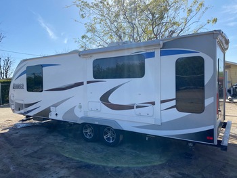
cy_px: 89
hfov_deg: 67.3
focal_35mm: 26
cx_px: 118
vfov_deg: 53.1
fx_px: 178
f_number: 1.8
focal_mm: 4.25
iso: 32
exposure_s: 1/2688
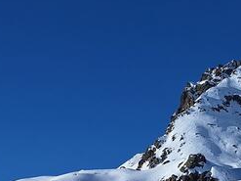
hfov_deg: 19.2
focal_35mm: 96
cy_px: 231
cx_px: -58
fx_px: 668
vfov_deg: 14.8
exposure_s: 1/6211
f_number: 1.8
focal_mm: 5.54
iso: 40
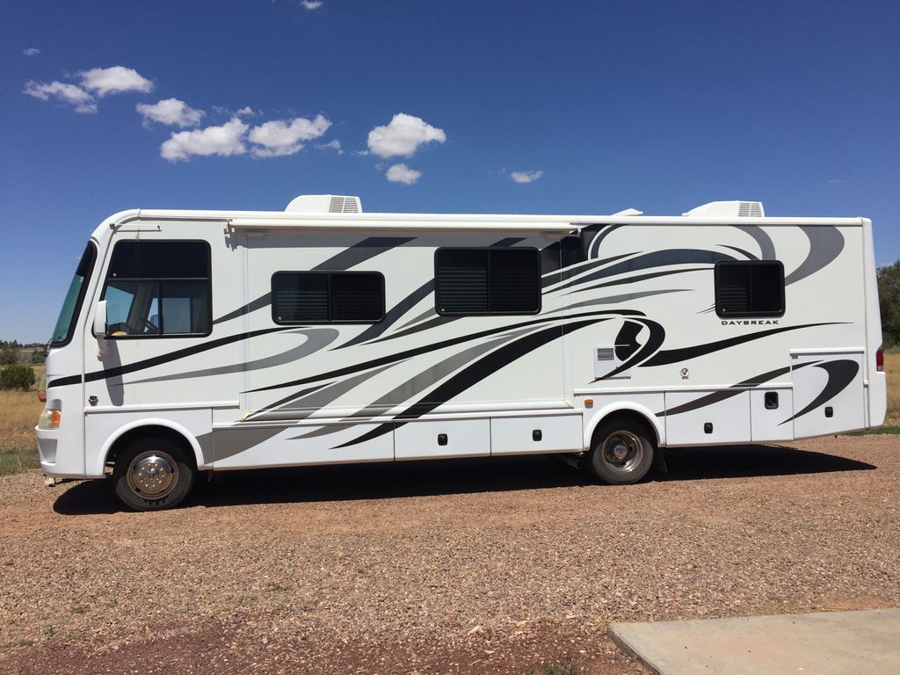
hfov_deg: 61.7
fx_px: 754
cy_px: 338
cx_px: 450
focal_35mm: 29
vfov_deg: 48.2
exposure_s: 1/4950
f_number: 2.2
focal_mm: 4.15
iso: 32
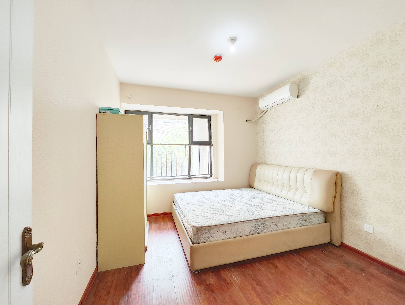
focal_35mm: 14
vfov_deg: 85.8
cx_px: 202
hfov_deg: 102.0
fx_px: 164
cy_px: 152
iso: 156
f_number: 2.2
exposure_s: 1/33.3
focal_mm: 2.16
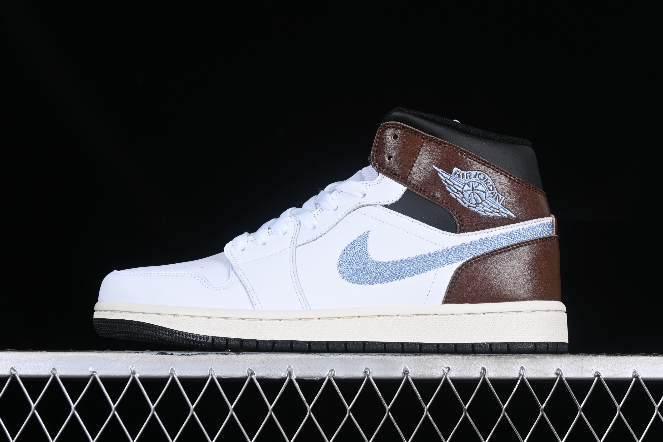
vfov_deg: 18.2
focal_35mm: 75
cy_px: 221
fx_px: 1381
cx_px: 332
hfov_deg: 27.0
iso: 160
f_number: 8
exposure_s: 1/80
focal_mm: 50
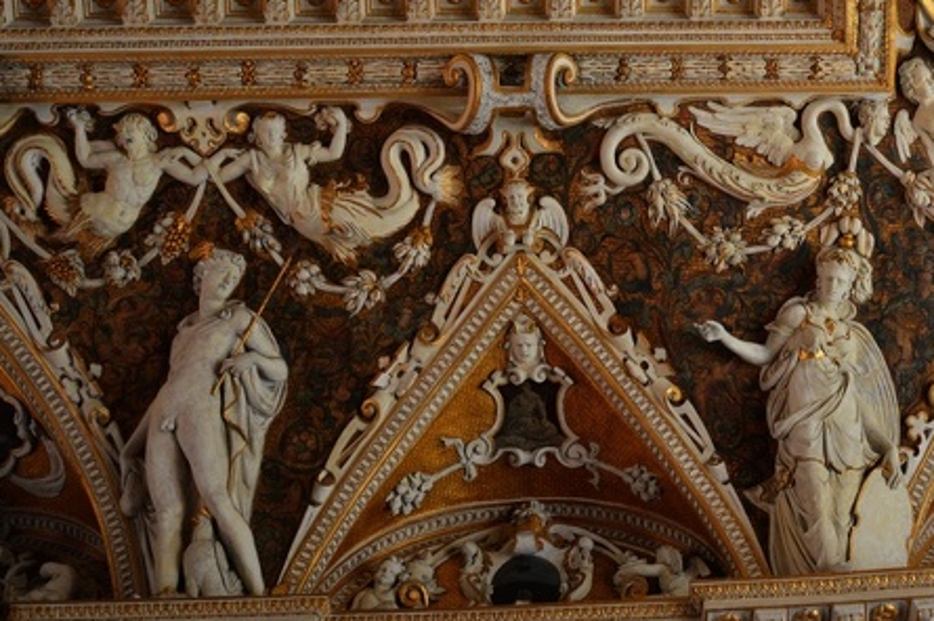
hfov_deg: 39.6
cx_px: 737
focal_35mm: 48
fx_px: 1244
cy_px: 101
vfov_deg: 27.3
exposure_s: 1/50
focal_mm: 18
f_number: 3.5
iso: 400
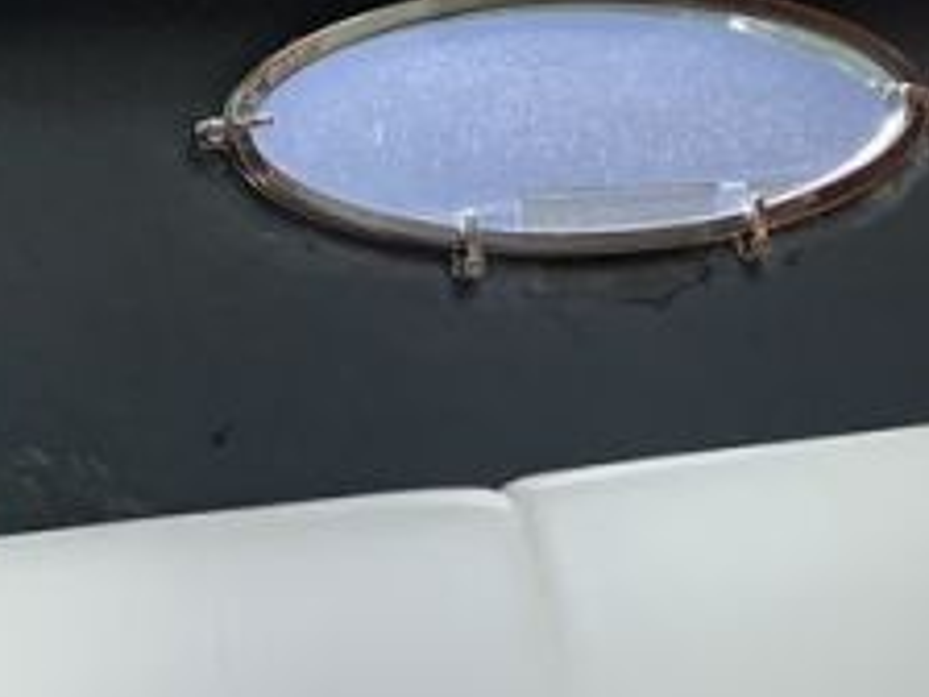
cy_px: 415
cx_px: 1302
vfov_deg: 15.9
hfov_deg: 19.0
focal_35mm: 93
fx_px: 2496
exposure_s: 1/121
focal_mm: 4.25
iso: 100
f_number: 1.8
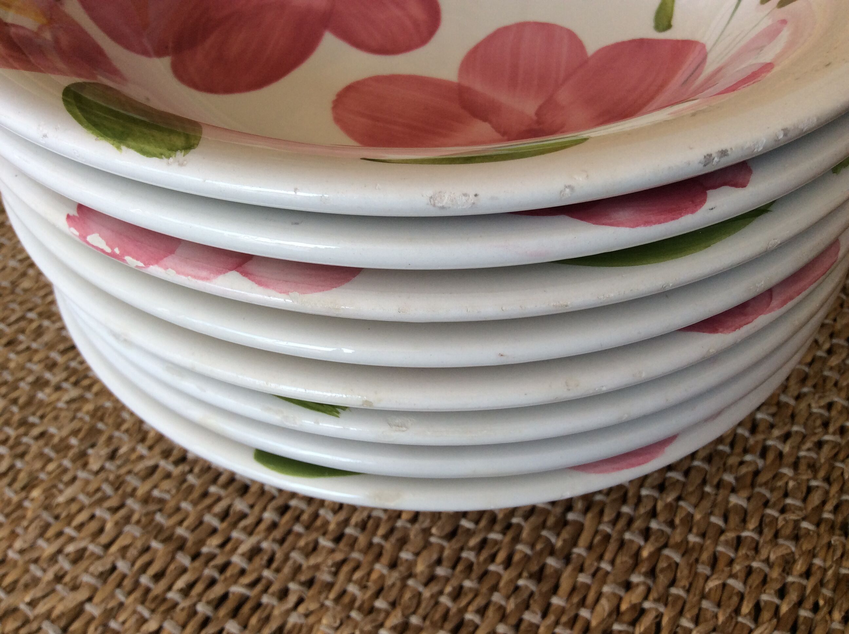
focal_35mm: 32
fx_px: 784
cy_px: 317
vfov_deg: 44.1
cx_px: 424
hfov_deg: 56.9
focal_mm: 3.3
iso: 32
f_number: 2.4
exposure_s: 1/107
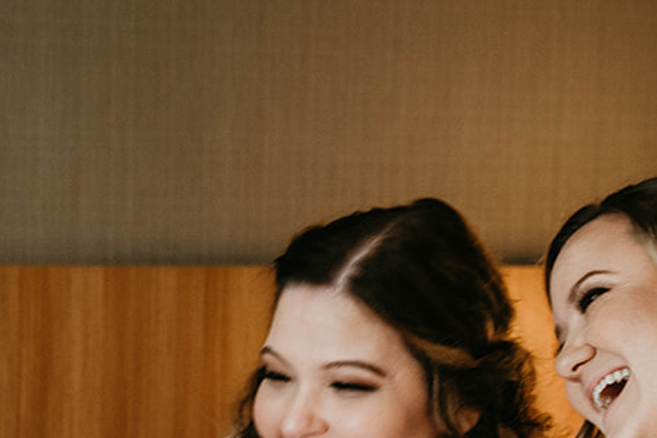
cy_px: 668
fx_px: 3139
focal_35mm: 172
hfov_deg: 11.9
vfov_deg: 7.8
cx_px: 72
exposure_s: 1/100
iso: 400
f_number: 2.8
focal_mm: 49
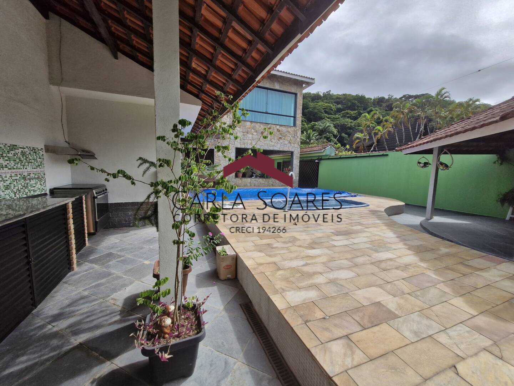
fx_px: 193
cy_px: 193
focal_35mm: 13
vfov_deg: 89.9
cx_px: 257
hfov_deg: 106.2
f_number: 2.2
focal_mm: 1.74
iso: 50
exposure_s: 1/2004
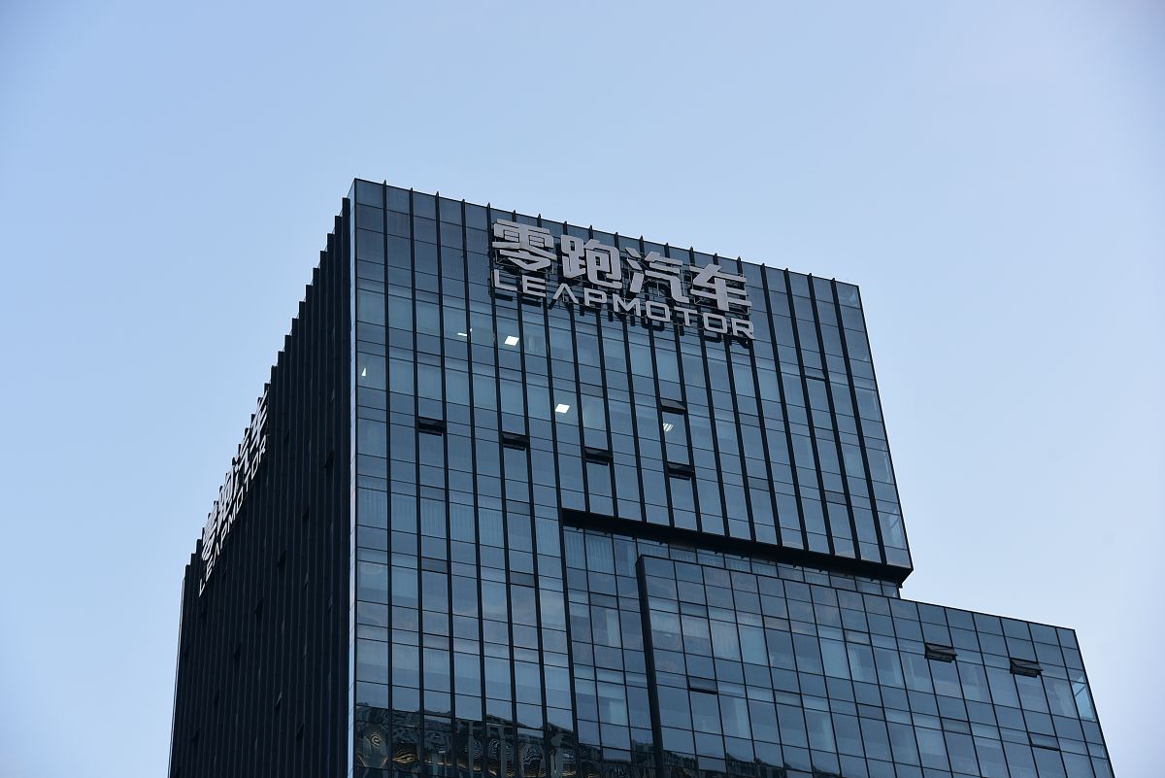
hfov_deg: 30.5
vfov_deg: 20.6
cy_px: 389
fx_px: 2136
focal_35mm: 66
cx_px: 582
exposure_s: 1/50
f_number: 5.6
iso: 250
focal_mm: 66
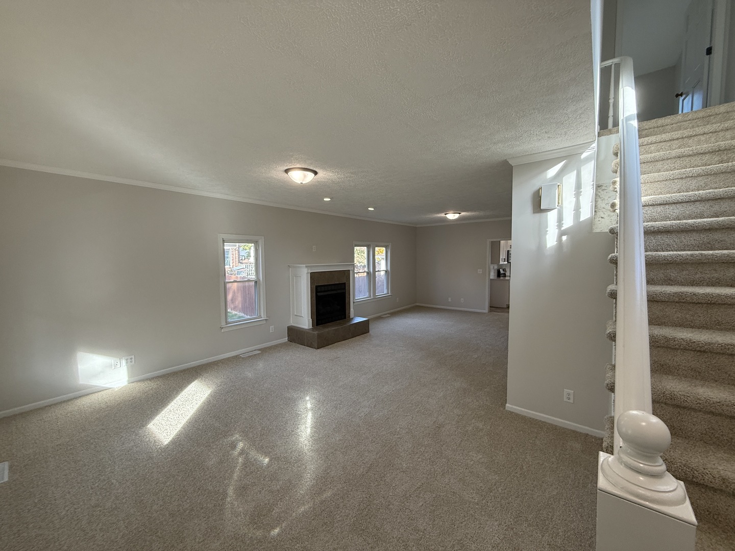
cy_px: 276
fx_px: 297
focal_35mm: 14
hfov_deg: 102.1
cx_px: 368
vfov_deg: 85.7
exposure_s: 1/120
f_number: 2.2
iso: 160
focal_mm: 2.22
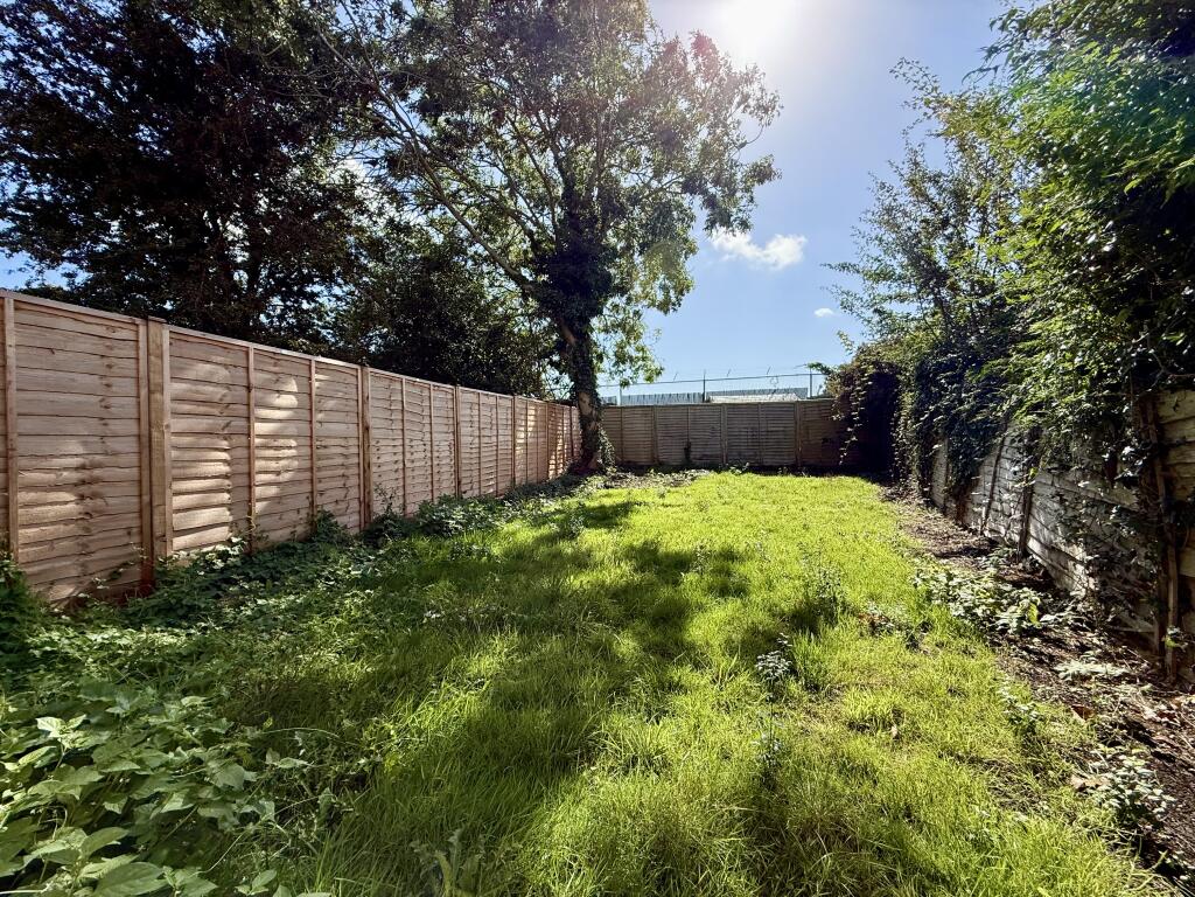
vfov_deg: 85.7
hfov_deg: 102.1
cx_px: 598
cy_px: 448
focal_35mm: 14
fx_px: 483
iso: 64
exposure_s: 1/1613
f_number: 2.2
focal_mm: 2.22
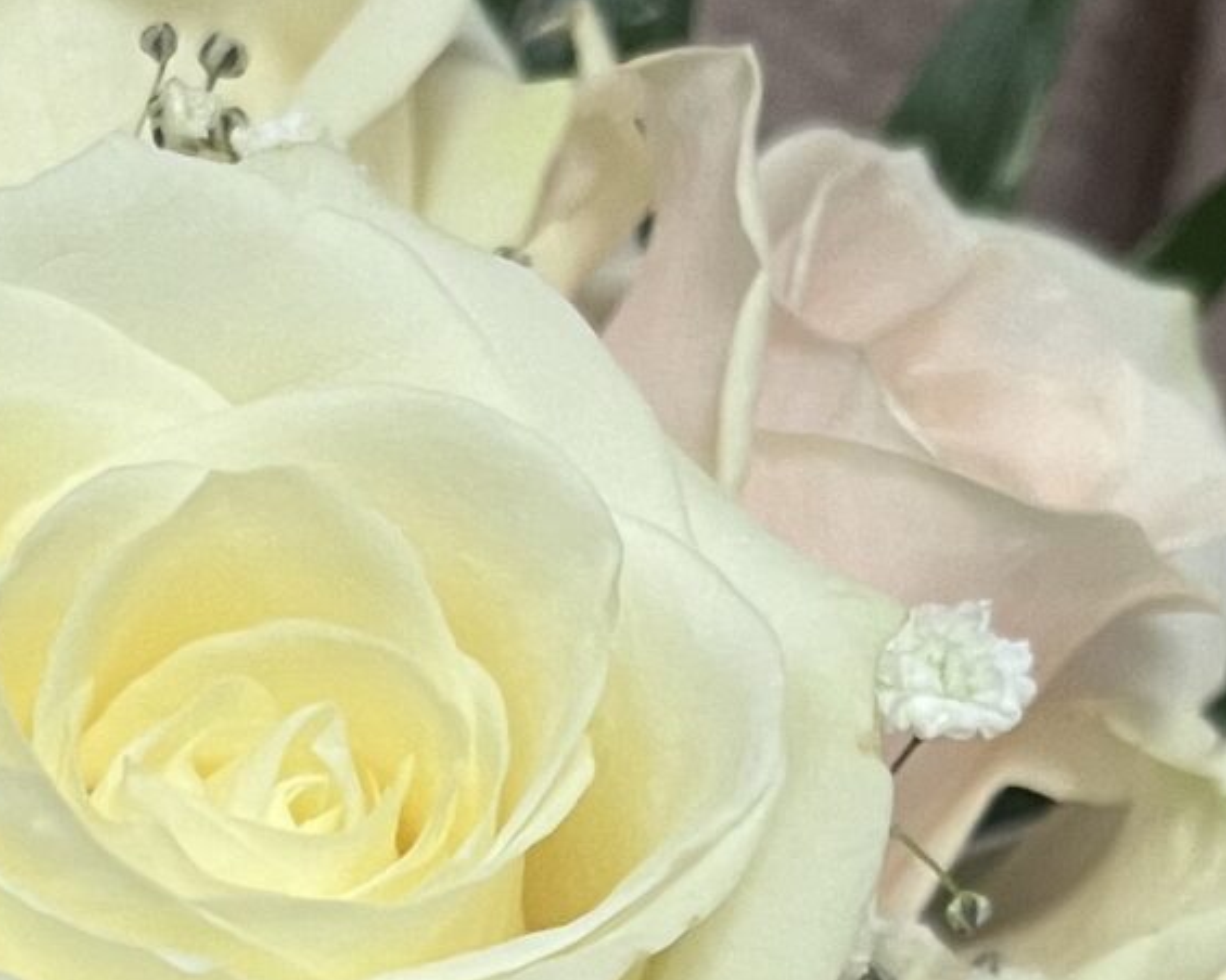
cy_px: 1448
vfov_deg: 12.7
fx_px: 4173
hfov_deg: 16.4
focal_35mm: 115
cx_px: 39
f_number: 1.6
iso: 125
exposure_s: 1/50
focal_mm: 5.1
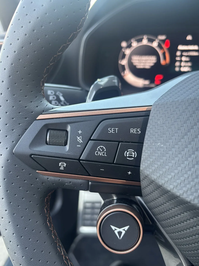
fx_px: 207
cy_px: 134
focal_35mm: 27
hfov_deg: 51.4
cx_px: 101
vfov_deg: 65.3
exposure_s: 1/62
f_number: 1.6
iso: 125
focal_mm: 5.96
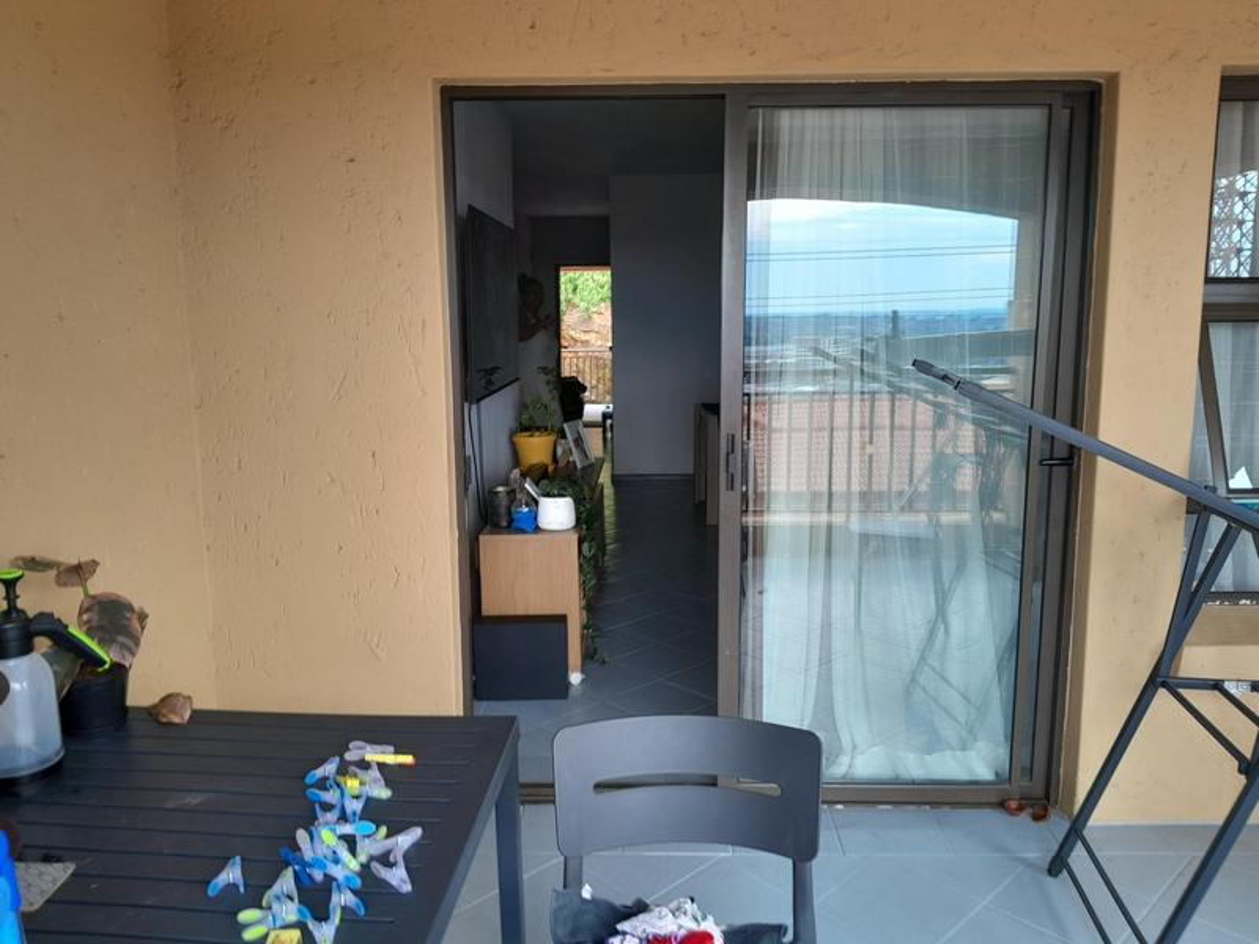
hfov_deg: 67.3
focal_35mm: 26
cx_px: 630
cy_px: 472
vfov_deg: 53.1
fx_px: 946
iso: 40
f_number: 1.8
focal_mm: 3.98
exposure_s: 1/50
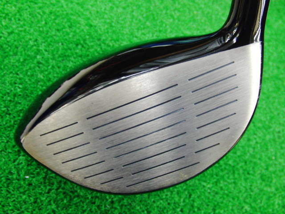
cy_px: 107
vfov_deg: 38.7
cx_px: 142
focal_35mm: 37
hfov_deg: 50.1
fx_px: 305
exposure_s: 1/20
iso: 400
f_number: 3.6
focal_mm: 6.42
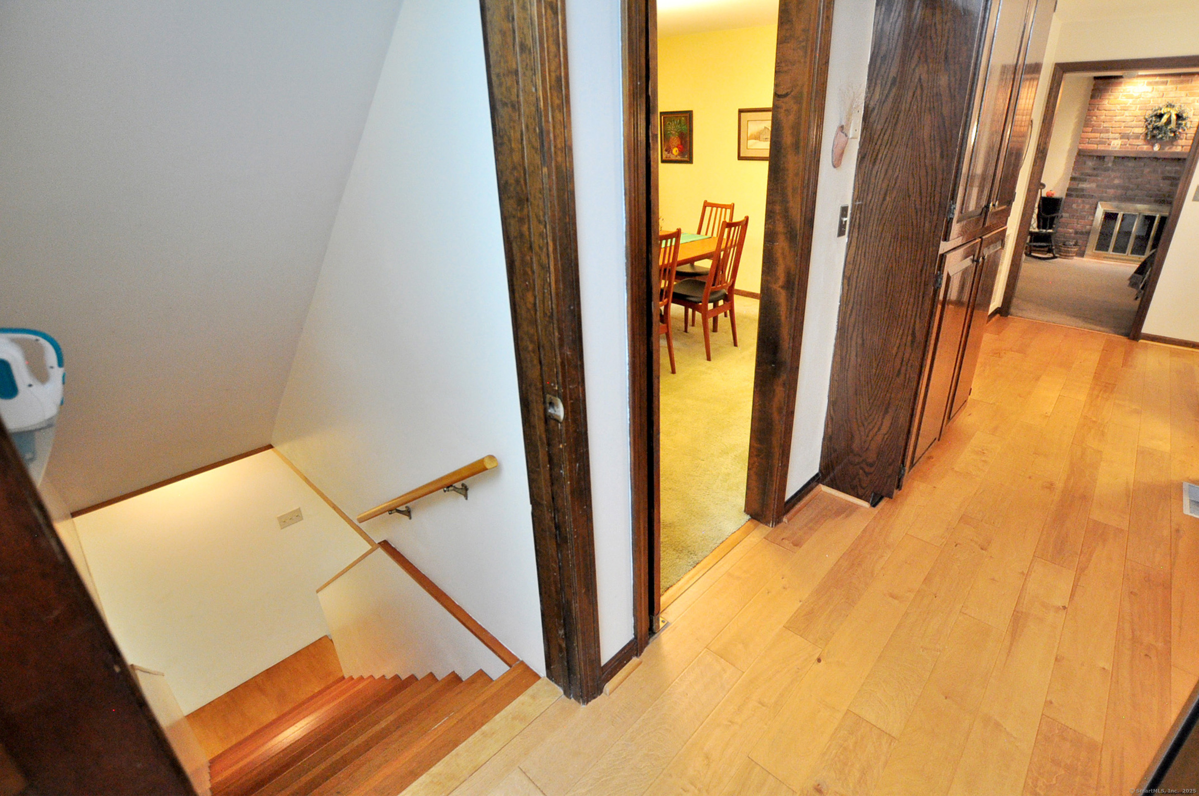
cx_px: 600
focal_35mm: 16
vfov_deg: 71.9
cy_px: 398
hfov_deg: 95.1
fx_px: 549
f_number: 3.5
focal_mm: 11
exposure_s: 1/50
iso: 1250
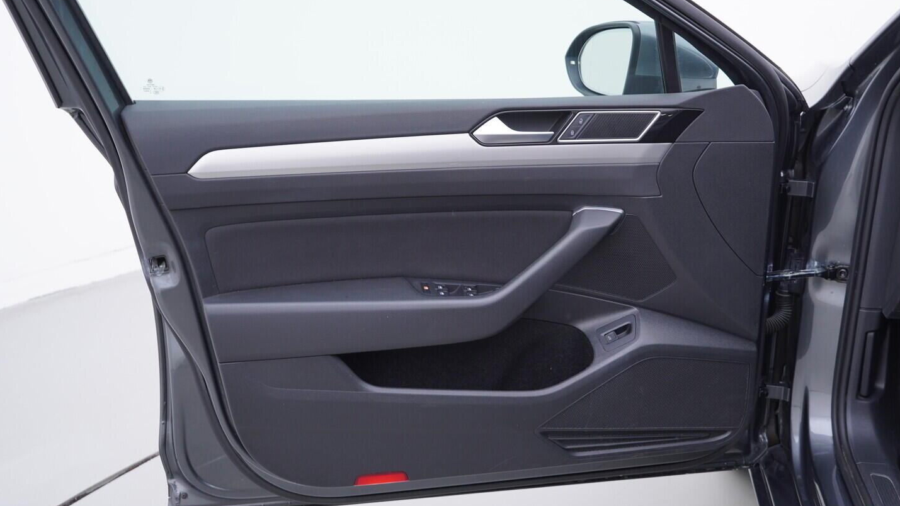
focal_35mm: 38
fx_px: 907
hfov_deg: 52.8
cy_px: 262
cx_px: 452
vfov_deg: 31.2
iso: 125
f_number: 3.2
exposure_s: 1/50
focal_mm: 24
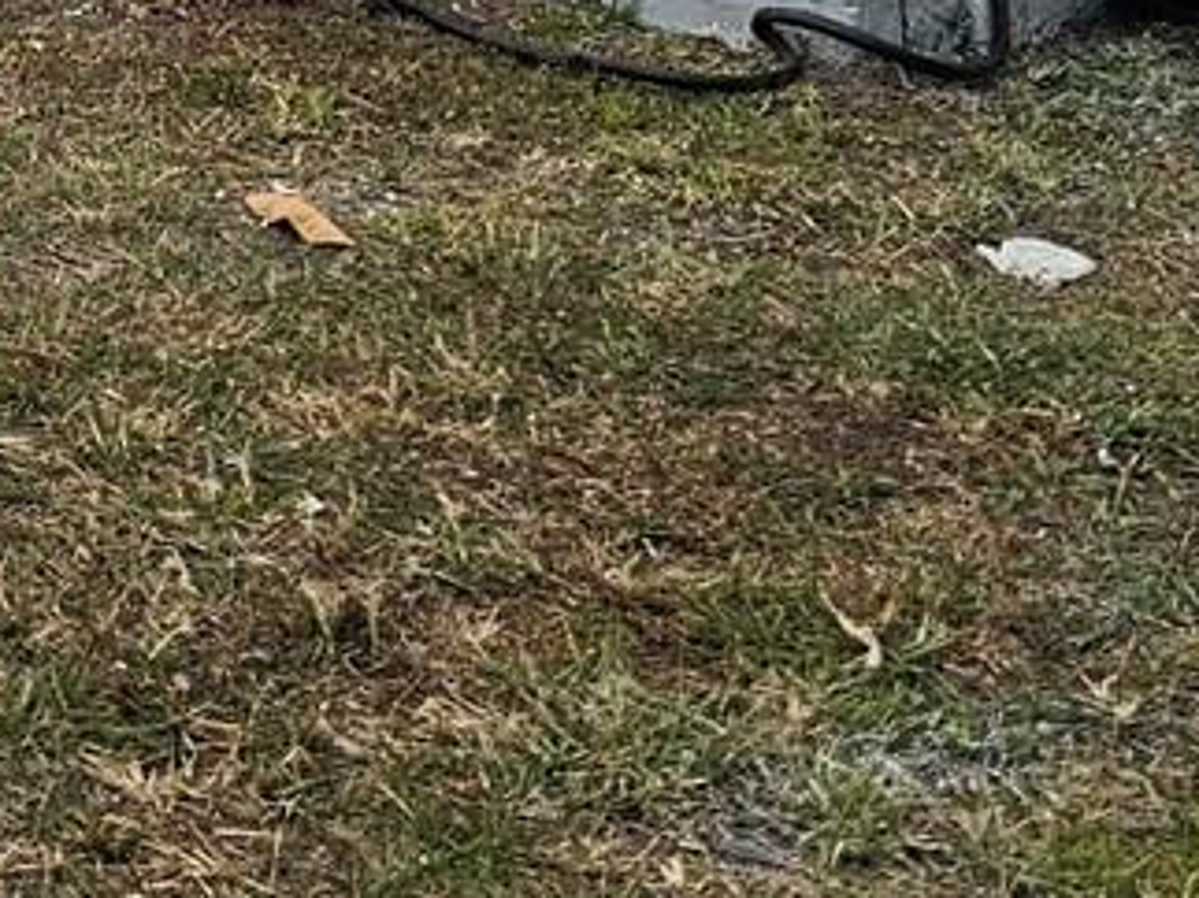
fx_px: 3947
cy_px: -1017
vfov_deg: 11.4
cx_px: -408
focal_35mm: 114
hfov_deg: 16.3
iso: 20
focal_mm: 6.3
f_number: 1.7
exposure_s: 1/1202
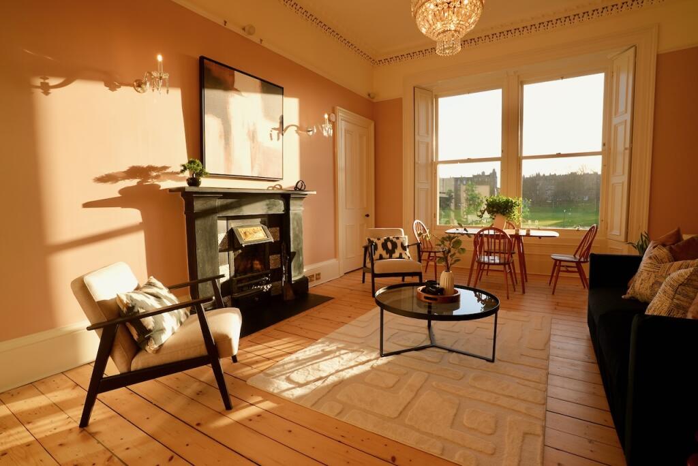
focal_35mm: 17
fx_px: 330
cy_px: 233
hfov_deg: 93.2
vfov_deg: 70.5
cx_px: 349
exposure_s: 1/160
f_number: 11
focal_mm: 17
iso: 640
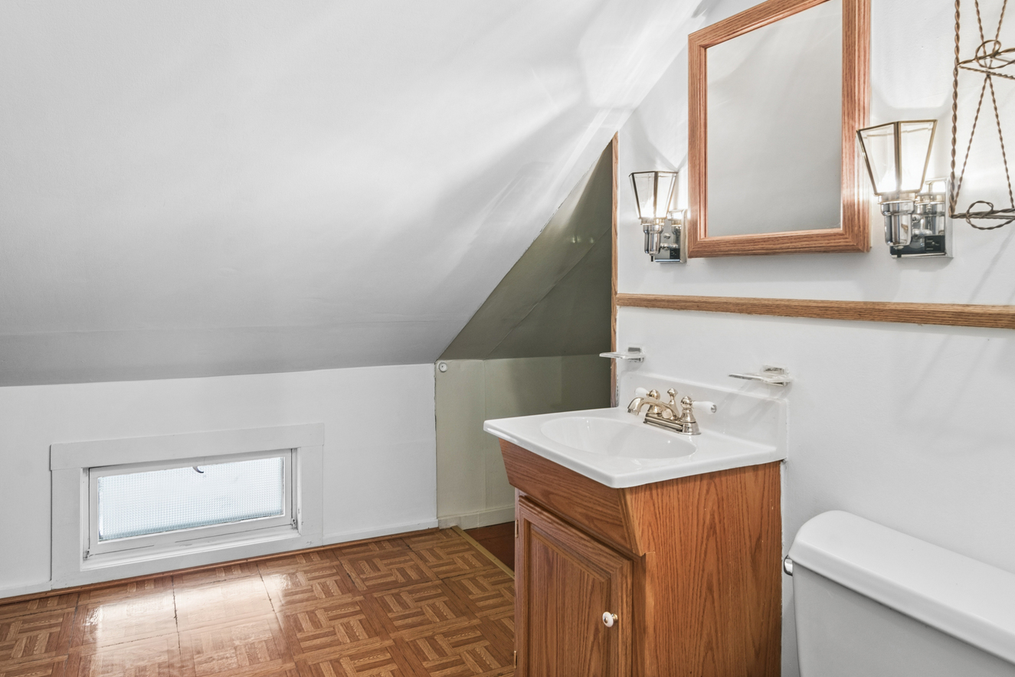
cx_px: 444
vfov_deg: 56.8
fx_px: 620
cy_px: 272
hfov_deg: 78.2
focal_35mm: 22
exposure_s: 1/1.67
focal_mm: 12
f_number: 8
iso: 200
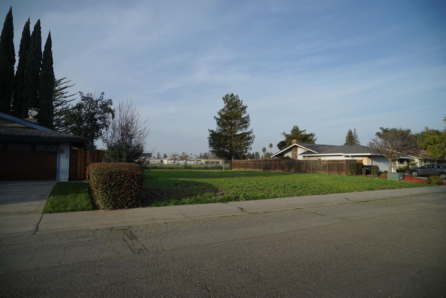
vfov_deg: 61.9
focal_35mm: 20
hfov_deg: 84.0
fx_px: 248
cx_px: 223
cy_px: 149
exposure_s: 1/1600
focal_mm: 20
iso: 100
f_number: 2.8
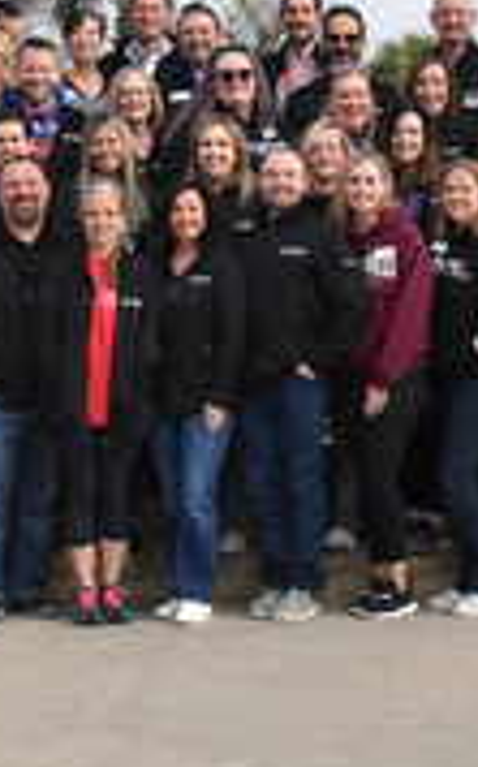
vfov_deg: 19.4
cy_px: 207
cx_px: 280
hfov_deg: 12.2
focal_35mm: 107
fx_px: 2234
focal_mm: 26
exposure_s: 1/1000
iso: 5000
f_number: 9
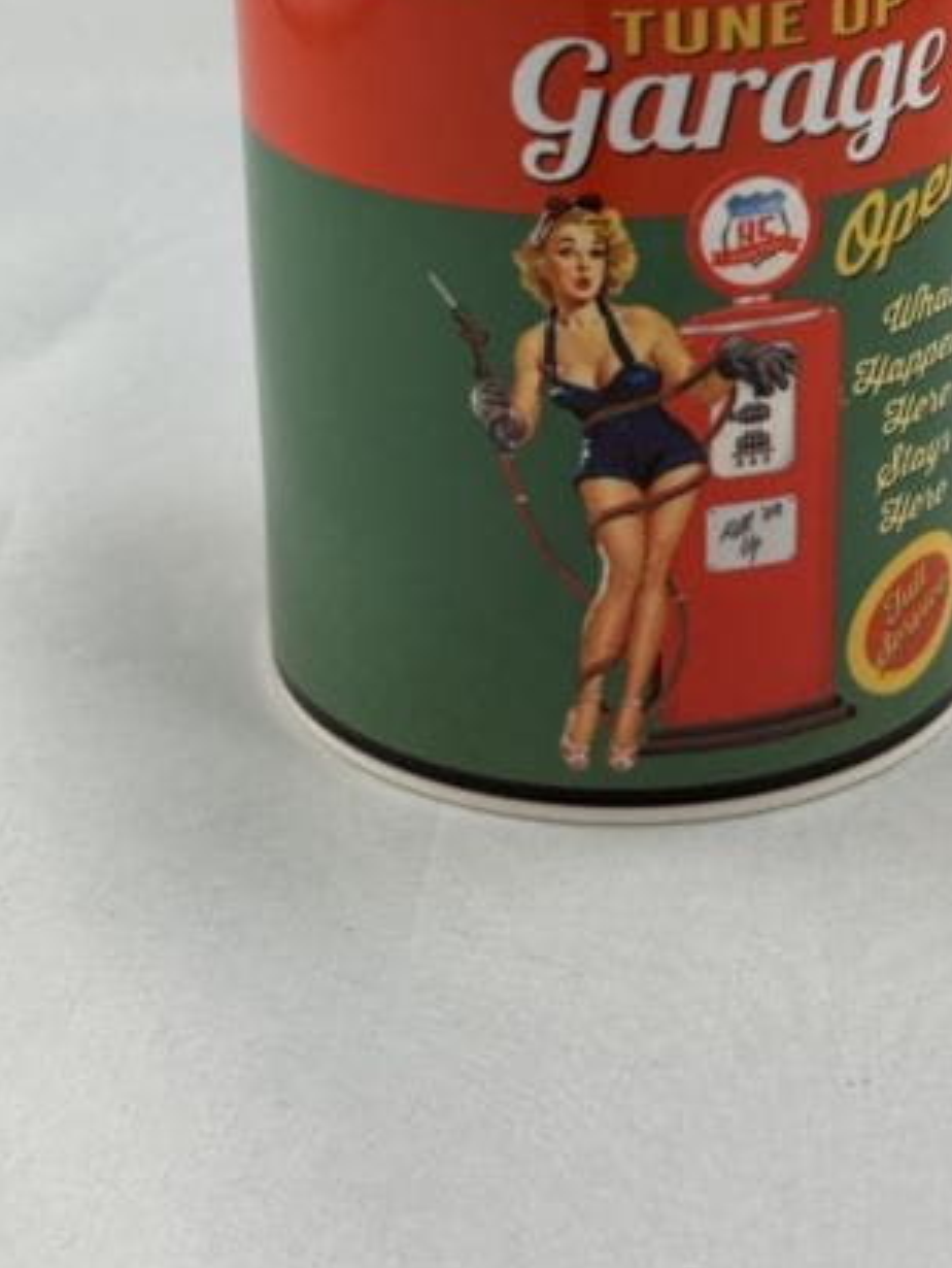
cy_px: 255
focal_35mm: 78
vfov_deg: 24.6
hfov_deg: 18.9
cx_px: 640
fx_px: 2857
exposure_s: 1/100
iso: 64
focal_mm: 6.86
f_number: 1.78
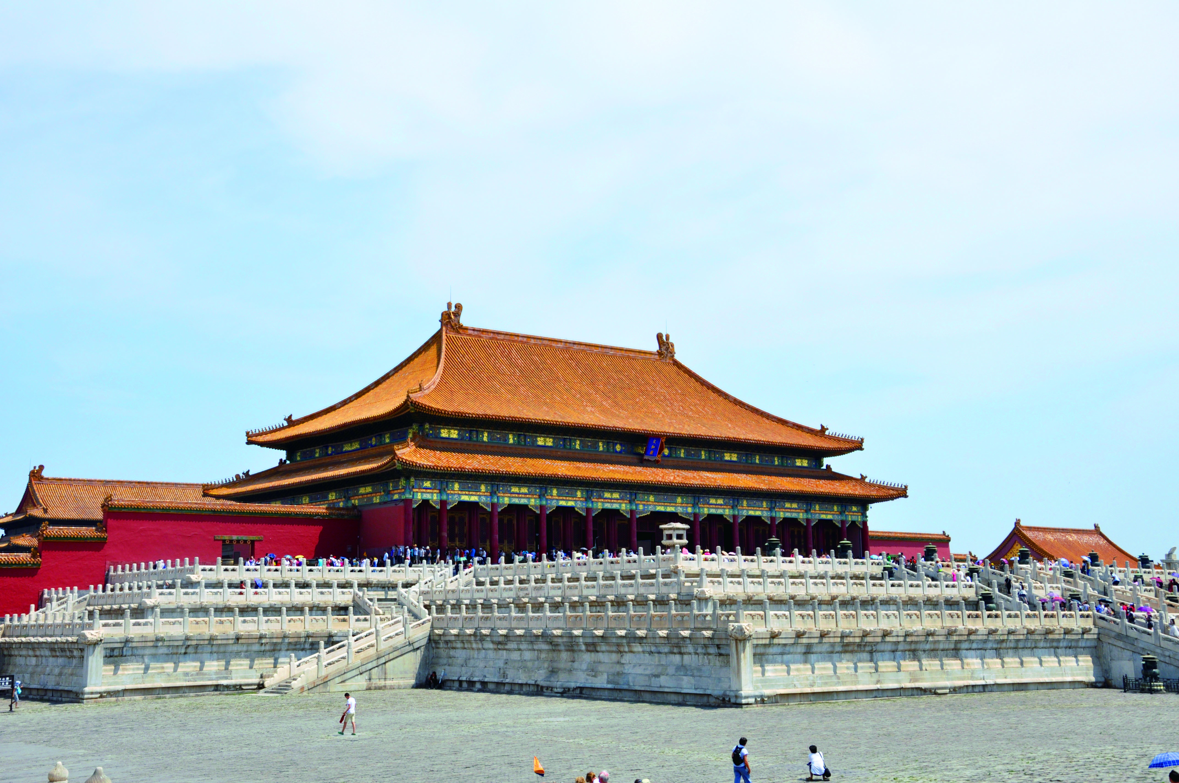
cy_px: 392
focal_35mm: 45
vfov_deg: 29.8
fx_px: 1472
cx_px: 590
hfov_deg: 43.7
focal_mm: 30
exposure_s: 1/400
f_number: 10
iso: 200
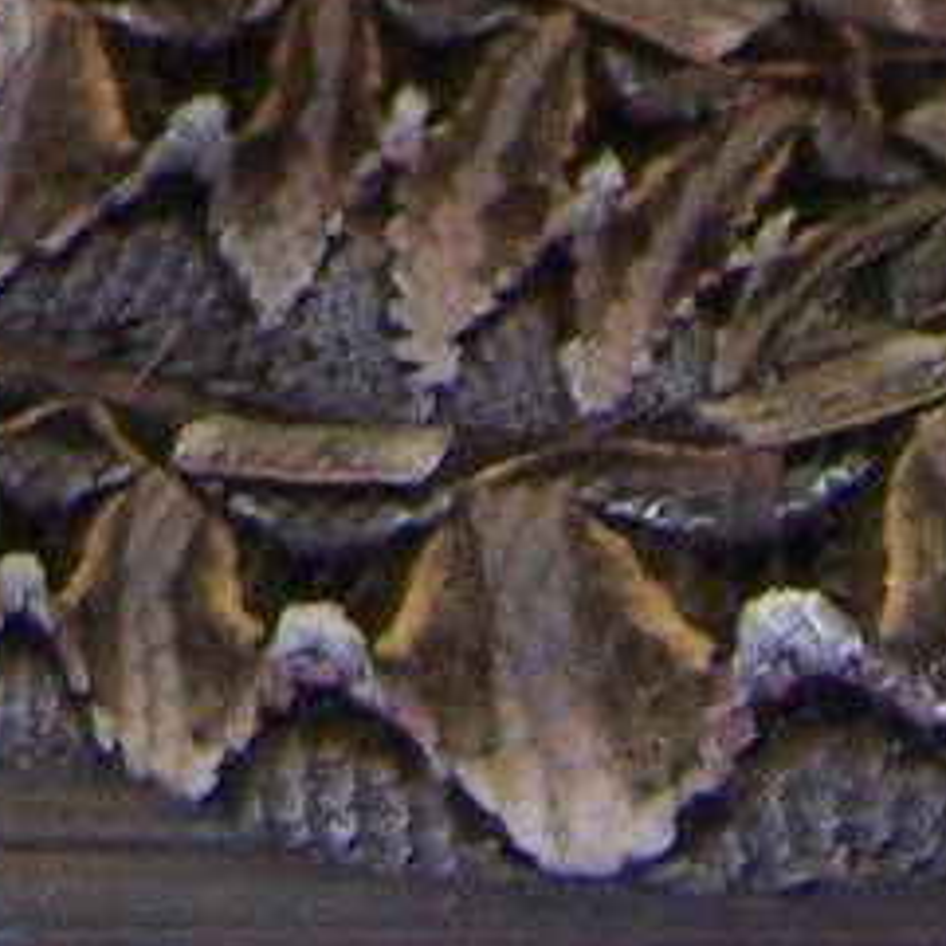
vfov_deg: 7.7
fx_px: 5998
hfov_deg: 8.9
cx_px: -279
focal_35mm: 194
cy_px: -1994
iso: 140
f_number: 2.8
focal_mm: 5.5
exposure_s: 1/60
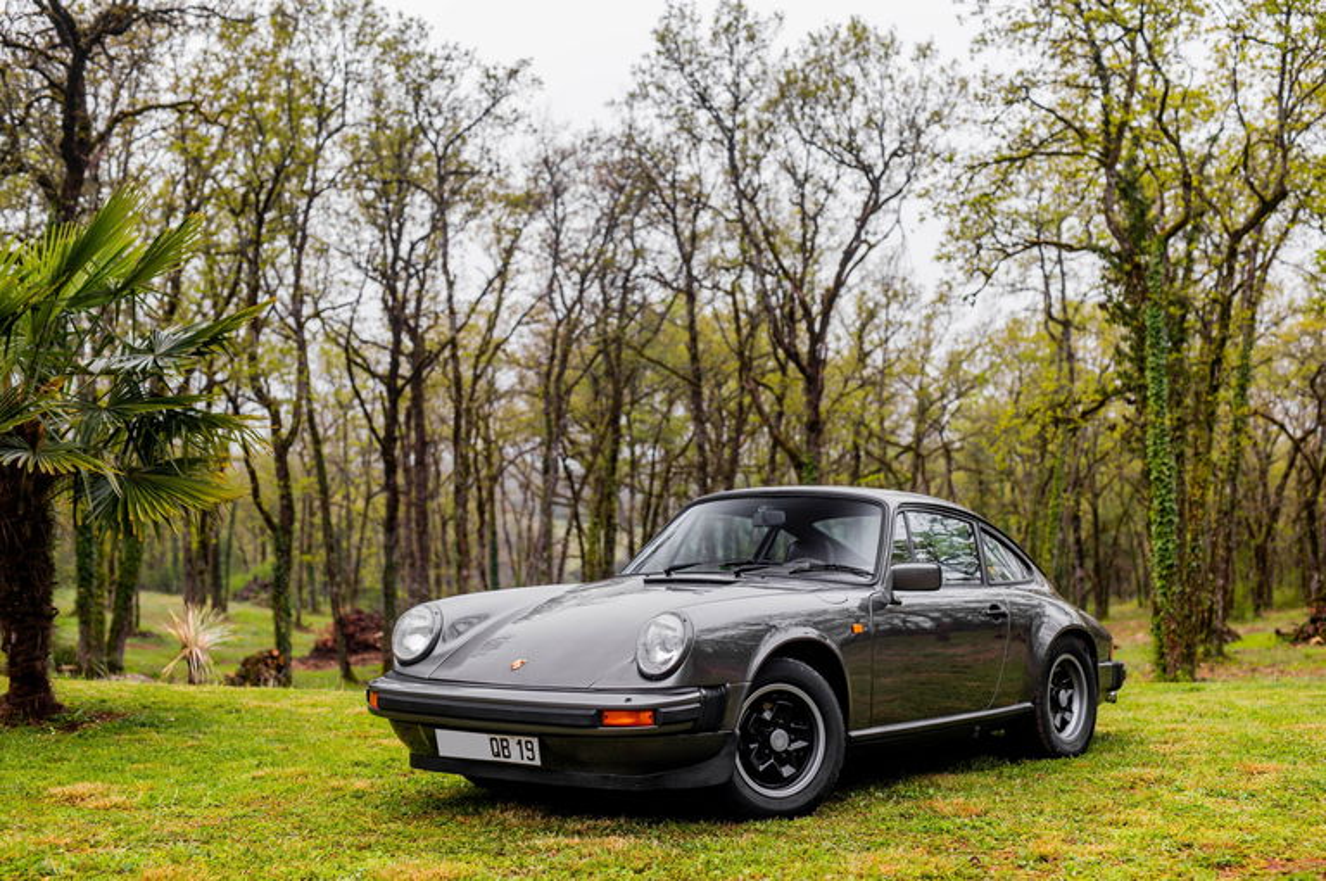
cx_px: 663
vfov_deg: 26.9
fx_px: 1839
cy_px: 440
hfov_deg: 39.6
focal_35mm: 50
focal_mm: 50
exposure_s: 1/500
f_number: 3.2
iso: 100
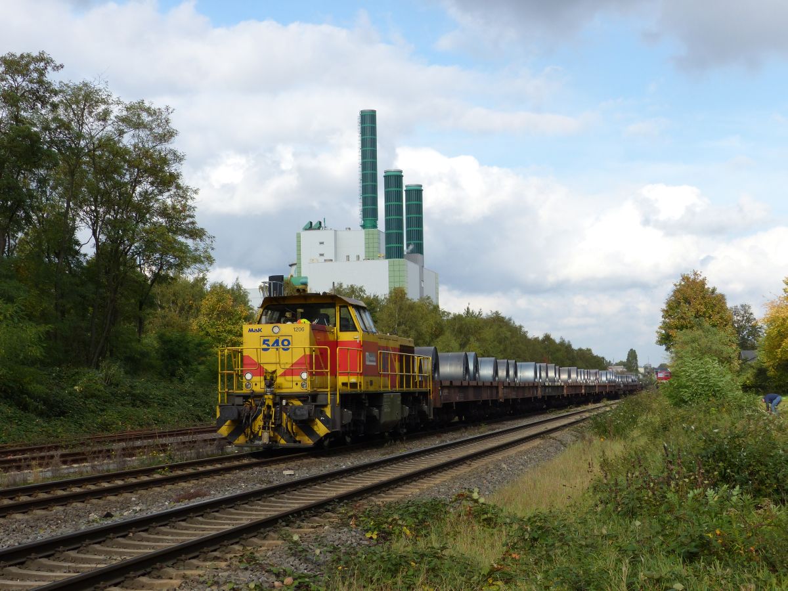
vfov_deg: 24.0
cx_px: 394
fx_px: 1389
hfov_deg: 31.7
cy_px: 296
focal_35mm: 61
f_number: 4
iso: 100
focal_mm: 10.9
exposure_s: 1/800
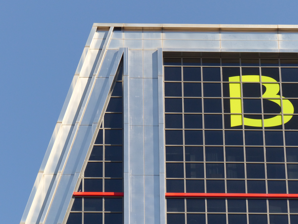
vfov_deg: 4.9
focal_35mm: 303
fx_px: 2608
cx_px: 149
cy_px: 112
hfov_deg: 6.5
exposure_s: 1/640
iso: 200
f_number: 5
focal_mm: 54.5
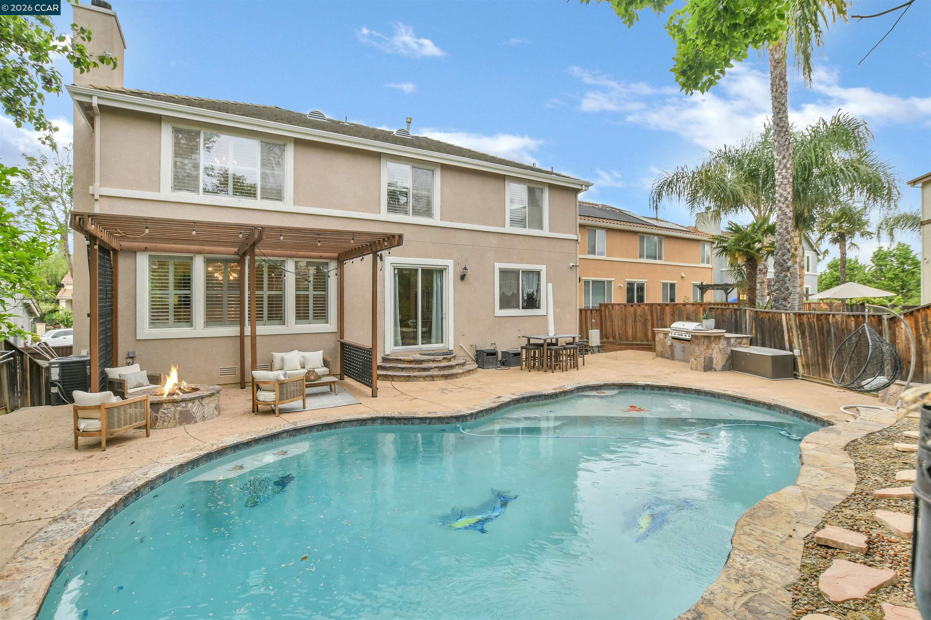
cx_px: 466
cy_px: 310
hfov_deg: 100.4
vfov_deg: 77.3
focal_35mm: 15
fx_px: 388
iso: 200
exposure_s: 1/125
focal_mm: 10
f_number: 5.6
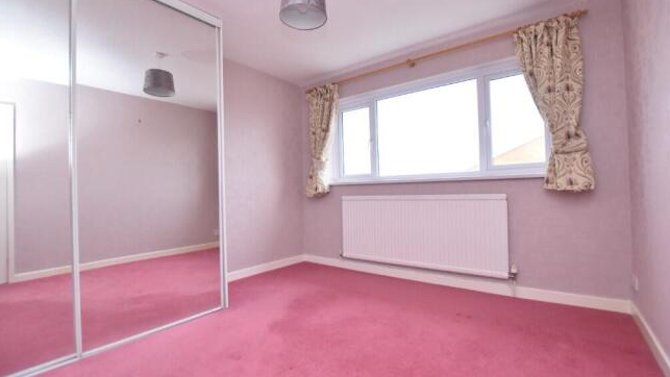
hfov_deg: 99.4
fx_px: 284
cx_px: 331
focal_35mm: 16
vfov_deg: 67.1
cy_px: 188
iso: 560
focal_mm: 10
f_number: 3.5
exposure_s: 1/250
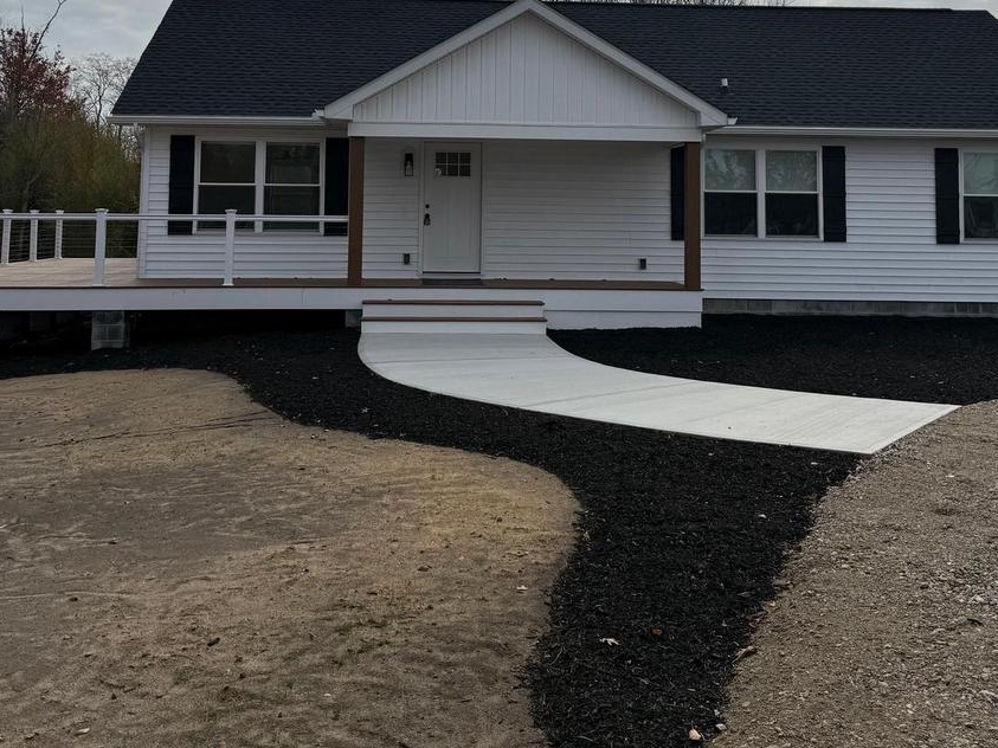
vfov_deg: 33.9
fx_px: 1182
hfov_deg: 45.8
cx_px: 509
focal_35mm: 41
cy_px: 128
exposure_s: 1/14286
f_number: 1.78
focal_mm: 6.76
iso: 80
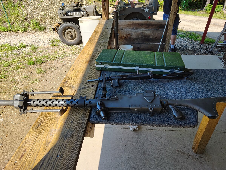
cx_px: 113
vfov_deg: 57.0
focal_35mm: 24
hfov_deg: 71.5
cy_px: 85
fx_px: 157
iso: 100
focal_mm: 5.56
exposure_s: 1/211
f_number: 1.8
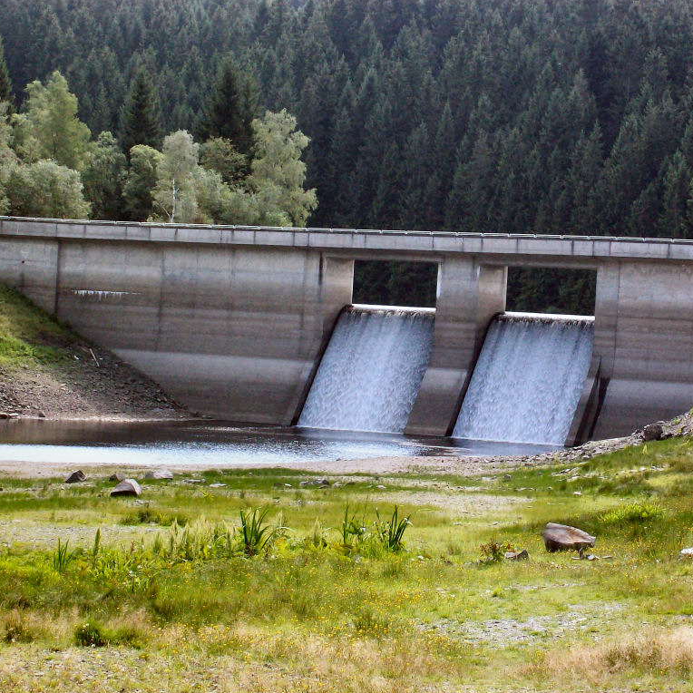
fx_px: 2899
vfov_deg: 13.6
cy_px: 346
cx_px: 406
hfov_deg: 13.6
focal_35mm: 128
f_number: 4.8
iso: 200
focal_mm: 18
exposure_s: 1/232
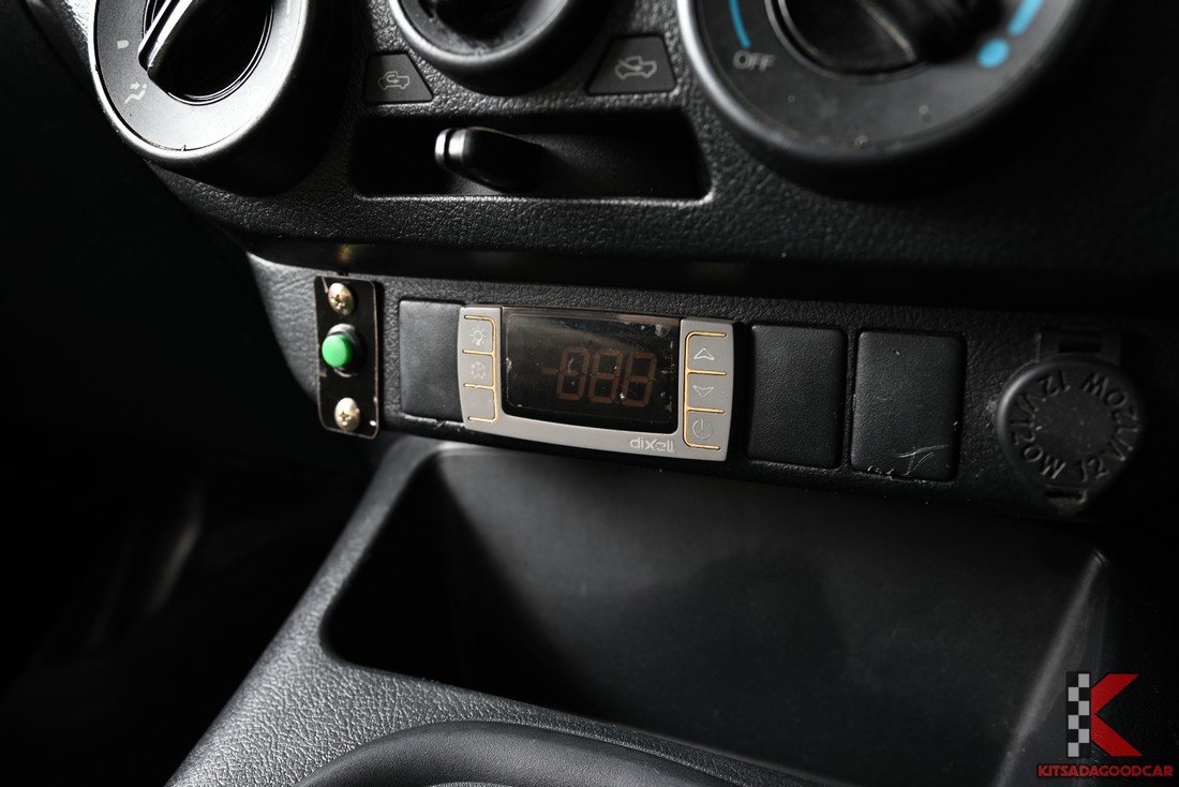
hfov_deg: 61.9
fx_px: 983
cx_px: 590
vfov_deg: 43.6
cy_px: 394
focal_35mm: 30
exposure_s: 1/25
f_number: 6.3
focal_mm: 30
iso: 400
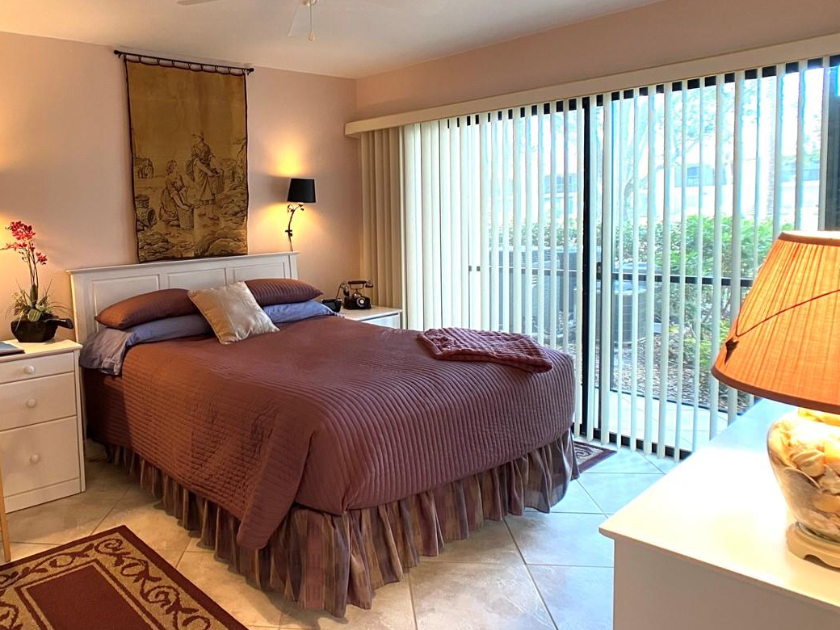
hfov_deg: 45.9
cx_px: 268
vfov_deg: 35.9
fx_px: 971
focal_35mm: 40
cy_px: 270
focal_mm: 4.25
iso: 125
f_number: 1.8
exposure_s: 1/60
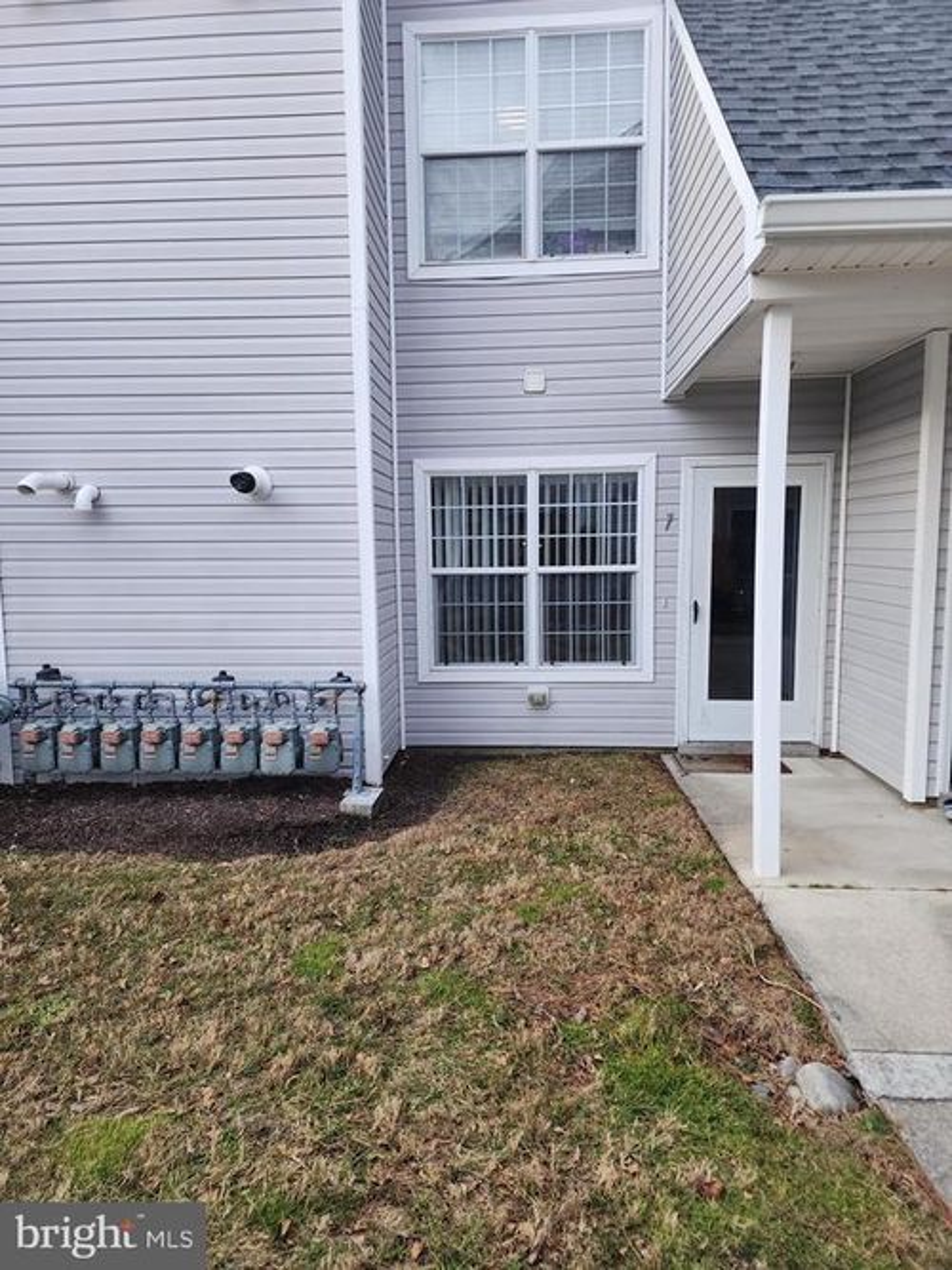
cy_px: 635
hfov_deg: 58.9
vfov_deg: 73.9
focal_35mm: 23
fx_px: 844
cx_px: 476
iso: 16
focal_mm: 6.4
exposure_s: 1/120
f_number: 1.8
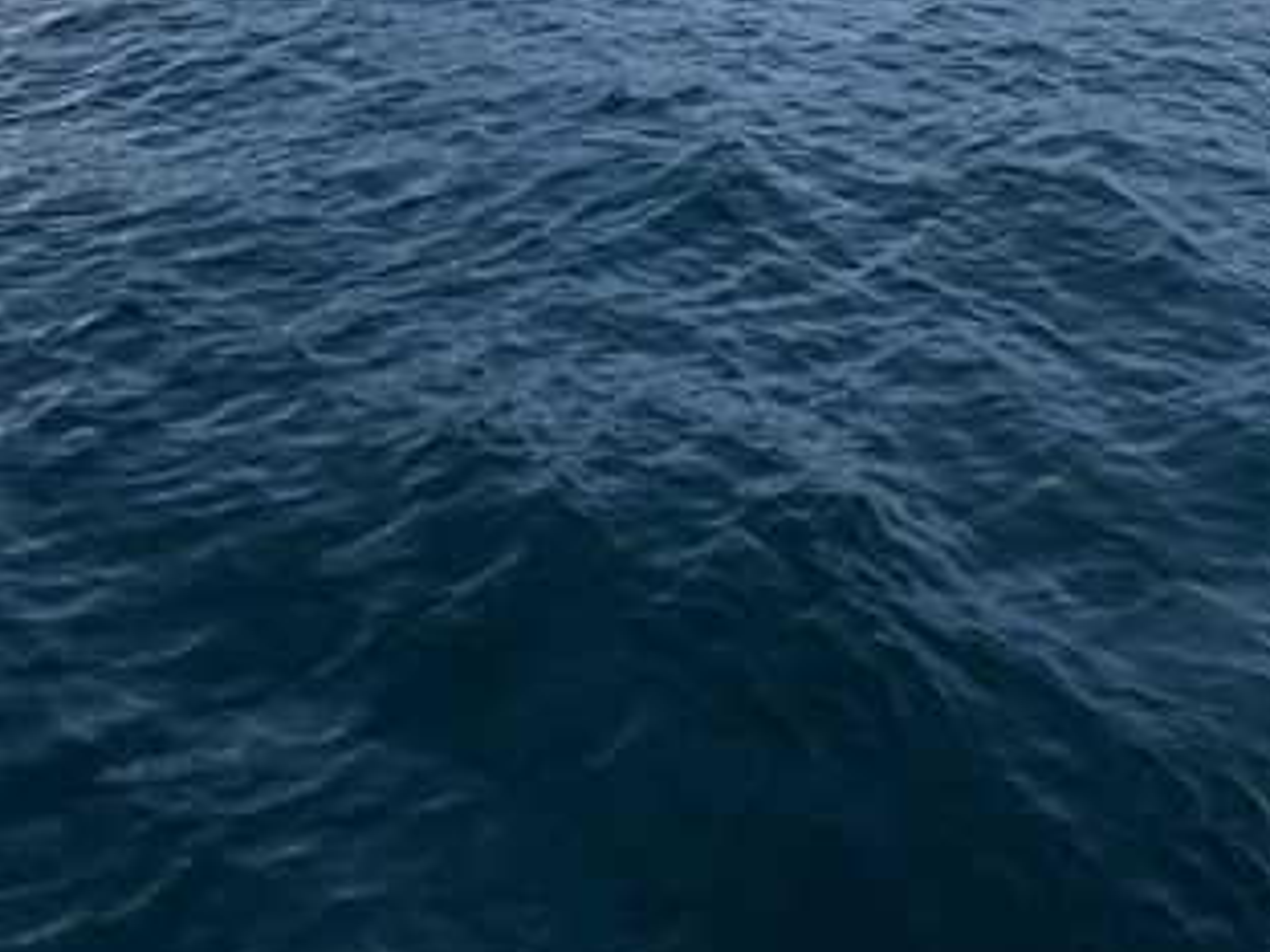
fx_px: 1688
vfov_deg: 23.6
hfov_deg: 41.2
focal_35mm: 46
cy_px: -553
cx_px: 647
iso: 50
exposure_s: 1/2976
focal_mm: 2.22
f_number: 2.2
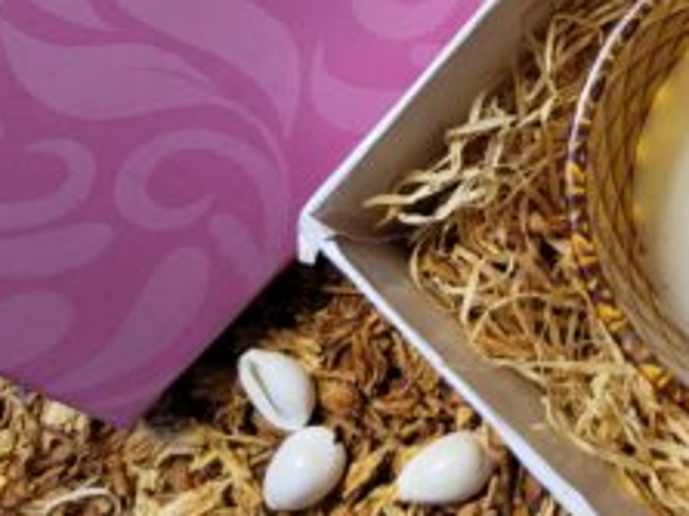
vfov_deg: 19.9
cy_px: -74
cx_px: 884
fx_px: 1393
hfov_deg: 24.4
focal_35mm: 70
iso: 250
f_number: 1.8
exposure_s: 1/50
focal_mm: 5.4
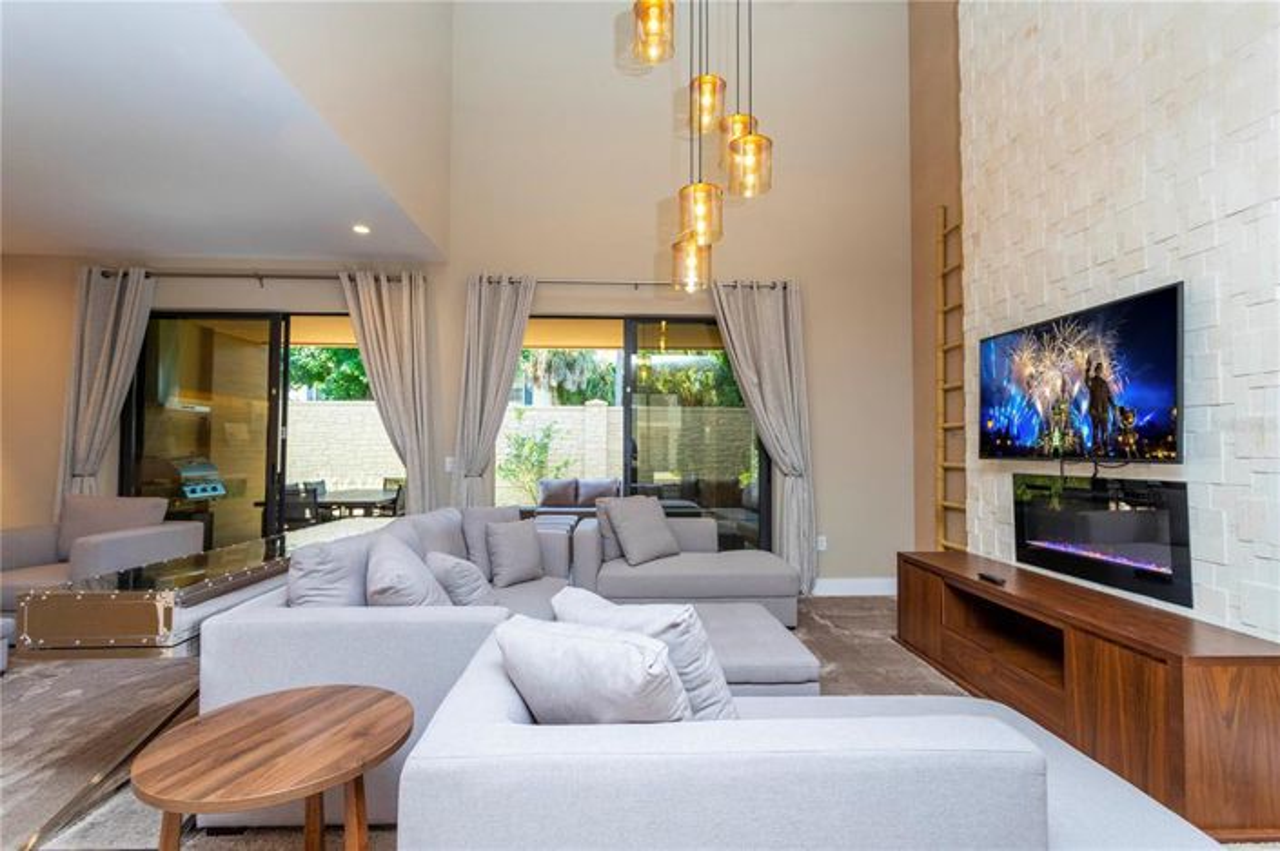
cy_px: 426
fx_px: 604
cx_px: 640
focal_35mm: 17
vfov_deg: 70.4
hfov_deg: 93.3
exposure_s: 1/100
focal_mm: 17
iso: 800
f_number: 6.3
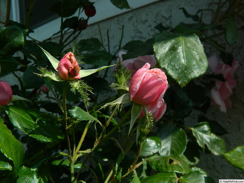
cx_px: 122
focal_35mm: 41
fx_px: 289
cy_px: 92
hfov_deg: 45.8
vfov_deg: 35.1
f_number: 3.5
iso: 80
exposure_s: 1/800
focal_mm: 7.3
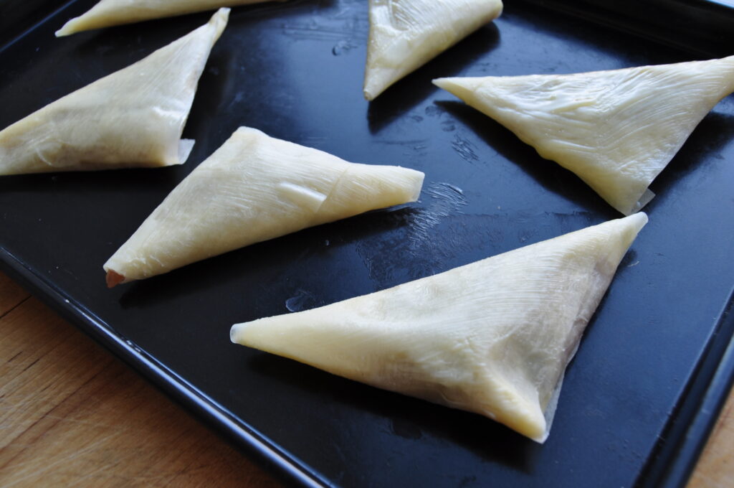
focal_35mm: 36
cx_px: 367
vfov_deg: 36.8
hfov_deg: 53.2
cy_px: 244
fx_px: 733
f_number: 6.3
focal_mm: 24
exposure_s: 1/20
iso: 200
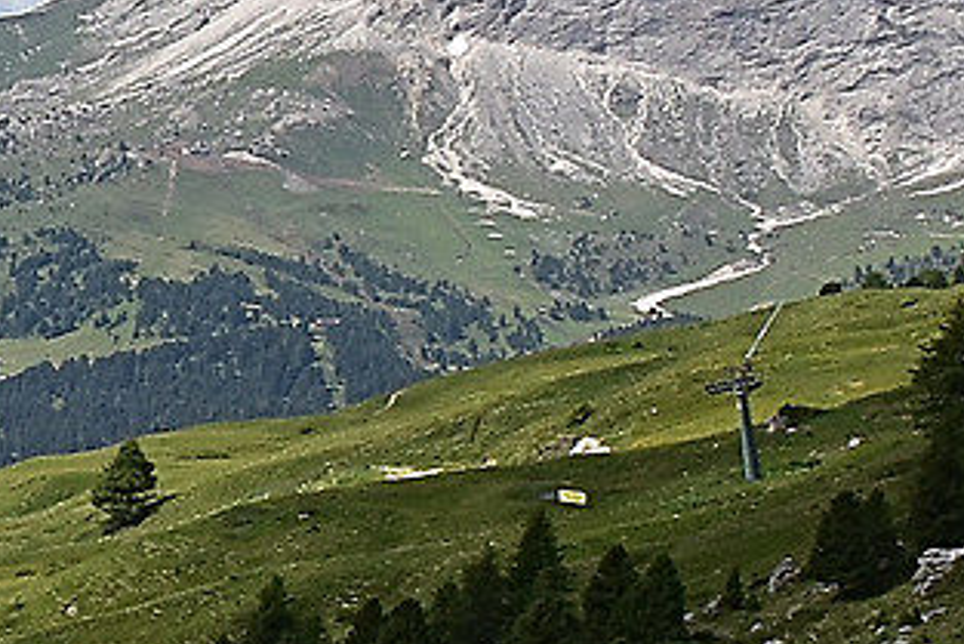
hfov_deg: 8.9
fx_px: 4313
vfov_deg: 8.5
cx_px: -2356
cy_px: 462
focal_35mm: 161
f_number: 11
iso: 200
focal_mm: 14
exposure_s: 1/250
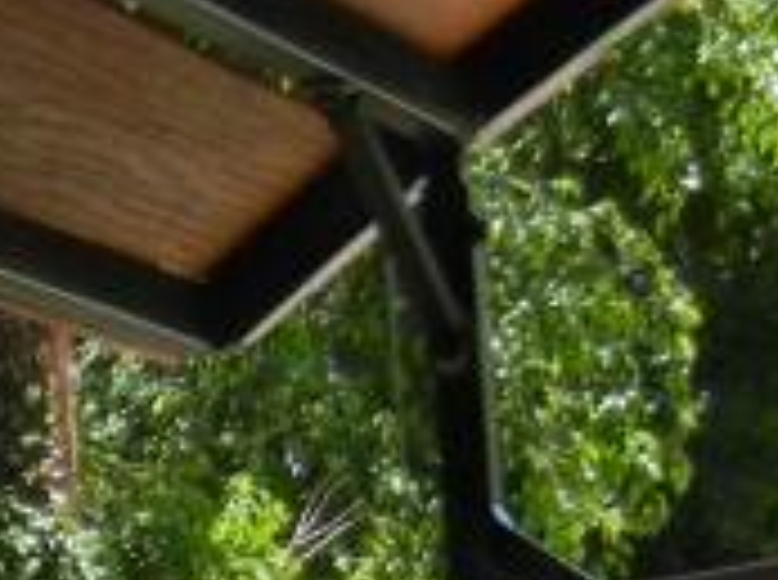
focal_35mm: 178
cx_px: -1111
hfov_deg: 9.8
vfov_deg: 8.3
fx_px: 3992
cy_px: 535
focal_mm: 5.4
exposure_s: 1/233
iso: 160
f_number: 3.5
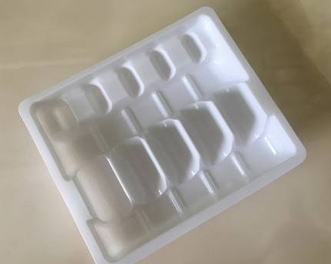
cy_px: 136
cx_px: 155
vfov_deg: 44.5
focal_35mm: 33
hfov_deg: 54.2
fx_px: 323
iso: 32
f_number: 2.2
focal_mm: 4.15
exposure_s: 1/33
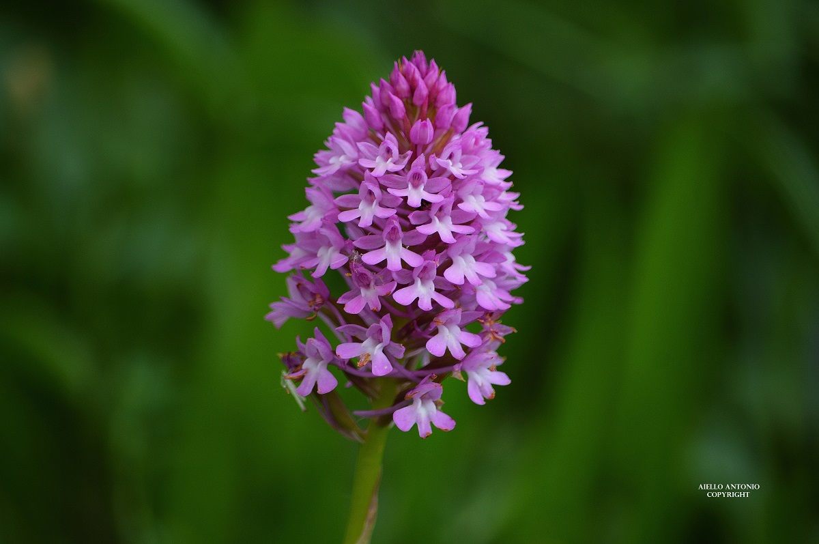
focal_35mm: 405
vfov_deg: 3.4
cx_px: 410
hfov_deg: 5.1
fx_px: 9202
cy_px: 272
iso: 100
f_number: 6.3
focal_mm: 270
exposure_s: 1/400
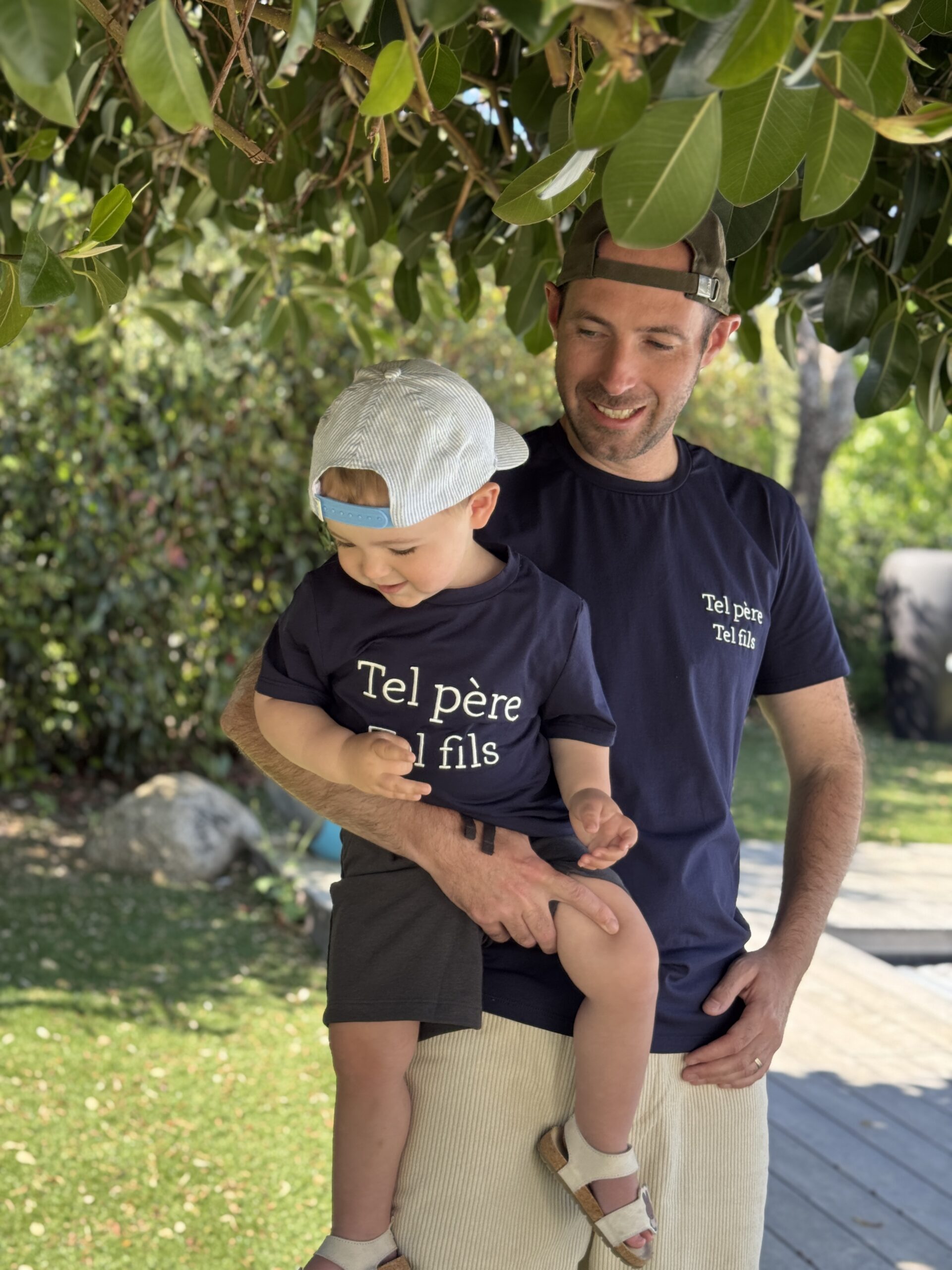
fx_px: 1760
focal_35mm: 48
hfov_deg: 30.3
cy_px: 635
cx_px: 476
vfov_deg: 39.7
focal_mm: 6.76
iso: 64
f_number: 1.78
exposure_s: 1/358
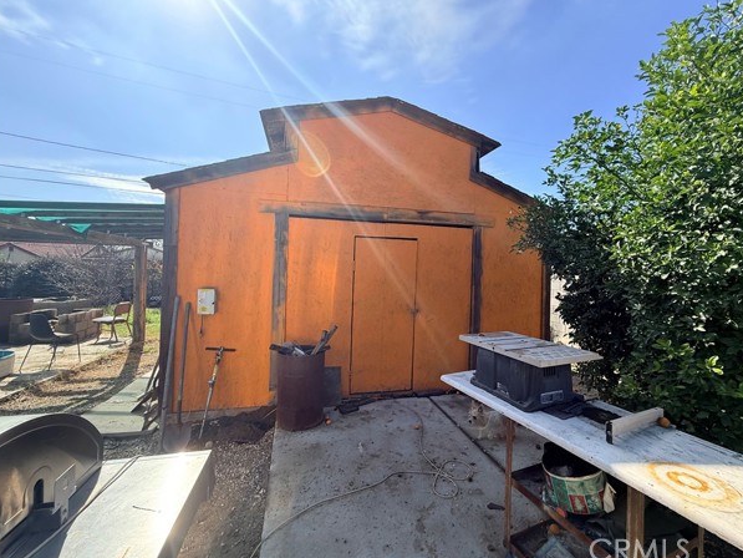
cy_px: 269
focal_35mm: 15
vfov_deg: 81.7
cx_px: 386
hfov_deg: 98.1
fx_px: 322
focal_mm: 2.22
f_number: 2.2
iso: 64
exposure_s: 1/809
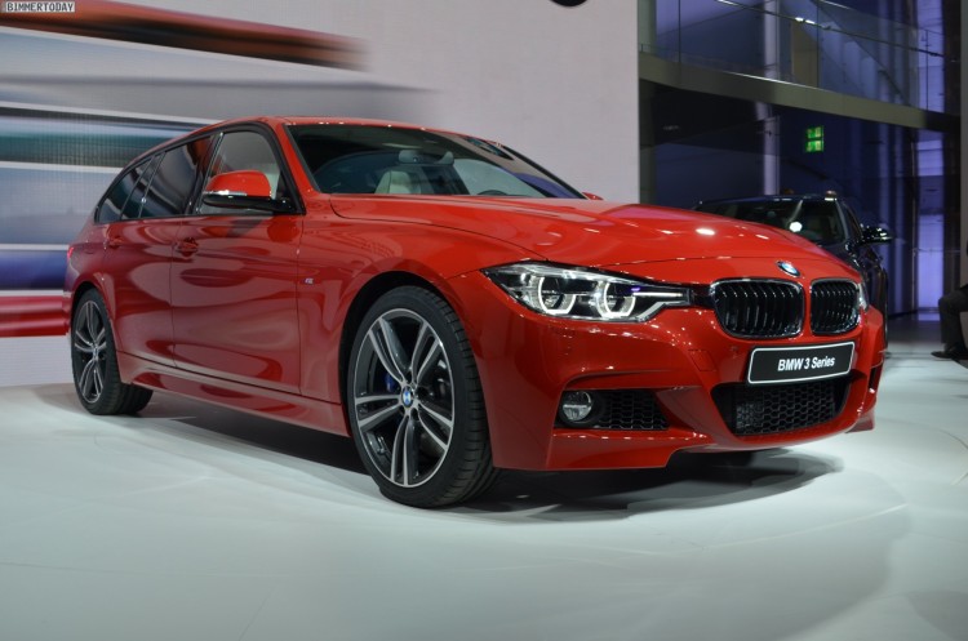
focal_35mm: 39
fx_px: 1047
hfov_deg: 49.6
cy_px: 320
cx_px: 484
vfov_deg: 34.1
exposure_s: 1/100
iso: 400
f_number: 5
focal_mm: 26
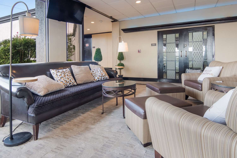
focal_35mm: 20
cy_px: 79
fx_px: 128
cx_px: 118
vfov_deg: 63.2
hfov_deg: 85.4
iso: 800
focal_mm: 13
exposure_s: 1/1500
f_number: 8
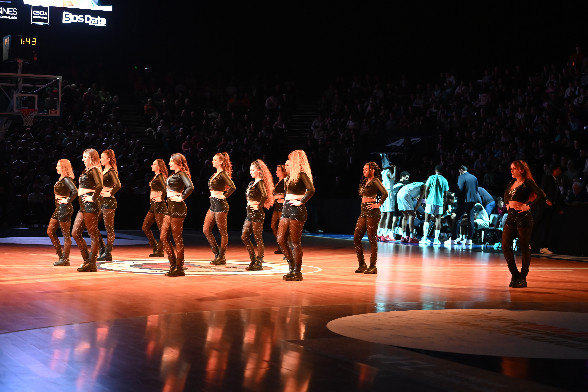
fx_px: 1143
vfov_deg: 19.5
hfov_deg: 28.8
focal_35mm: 70
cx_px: 294
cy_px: 196
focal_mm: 70
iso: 4000
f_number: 3.5
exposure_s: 1/160
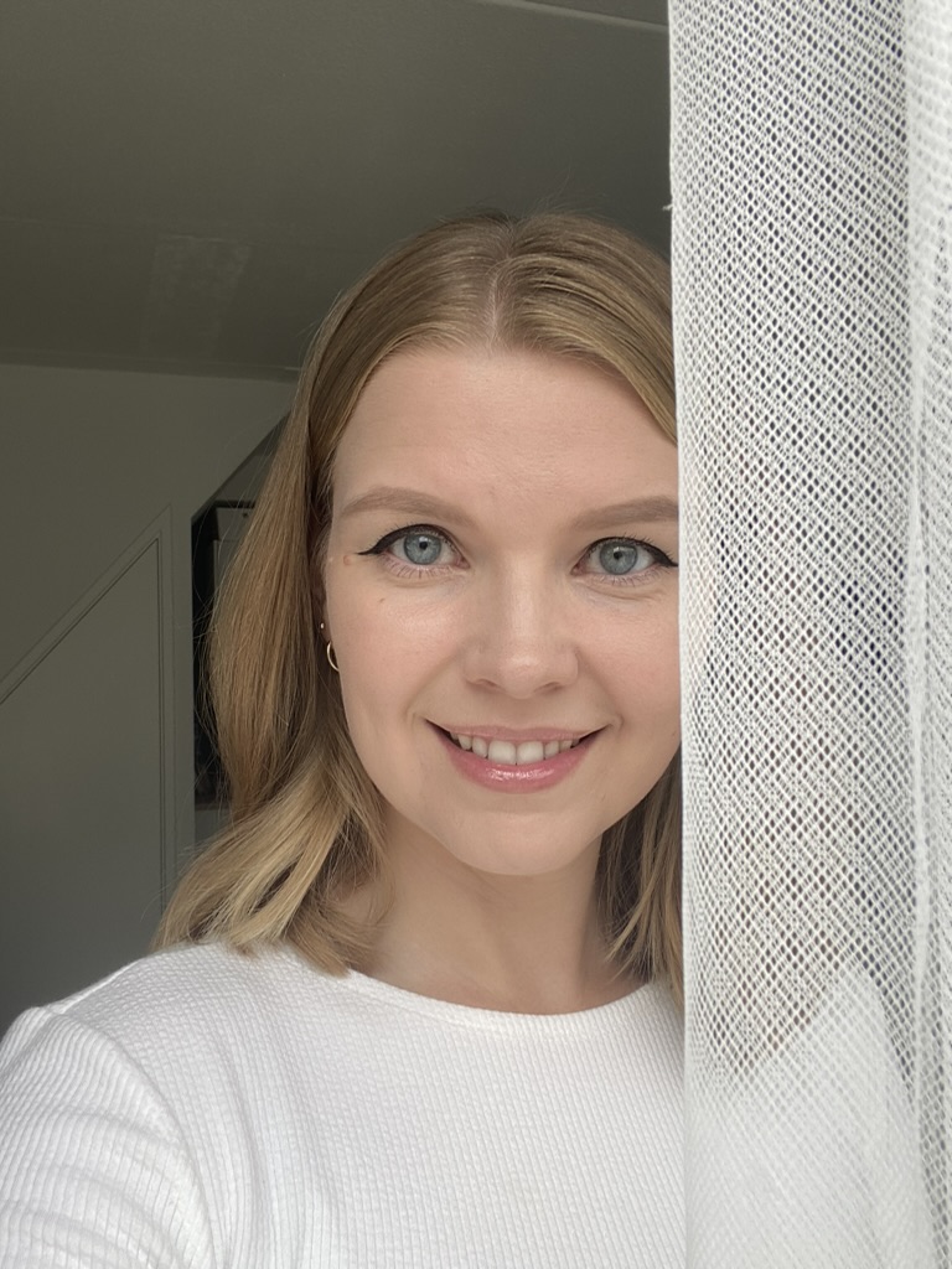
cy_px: 634
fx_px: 1100
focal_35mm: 30
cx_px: 476
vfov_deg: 60.0
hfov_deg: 46.8
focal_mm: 2.71
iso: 25
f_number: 2.2
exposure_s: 1/122
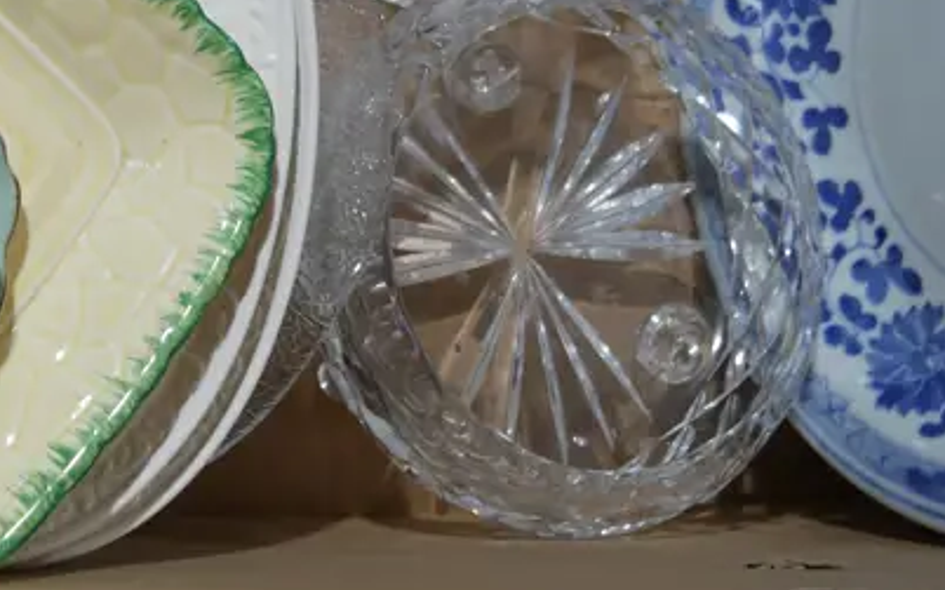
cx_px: 263
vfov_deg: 15.1
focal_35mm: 81
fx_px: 2086
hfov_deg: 25.3
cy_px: -239
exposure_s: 1/60
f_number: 3.6
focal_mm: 15
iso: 200
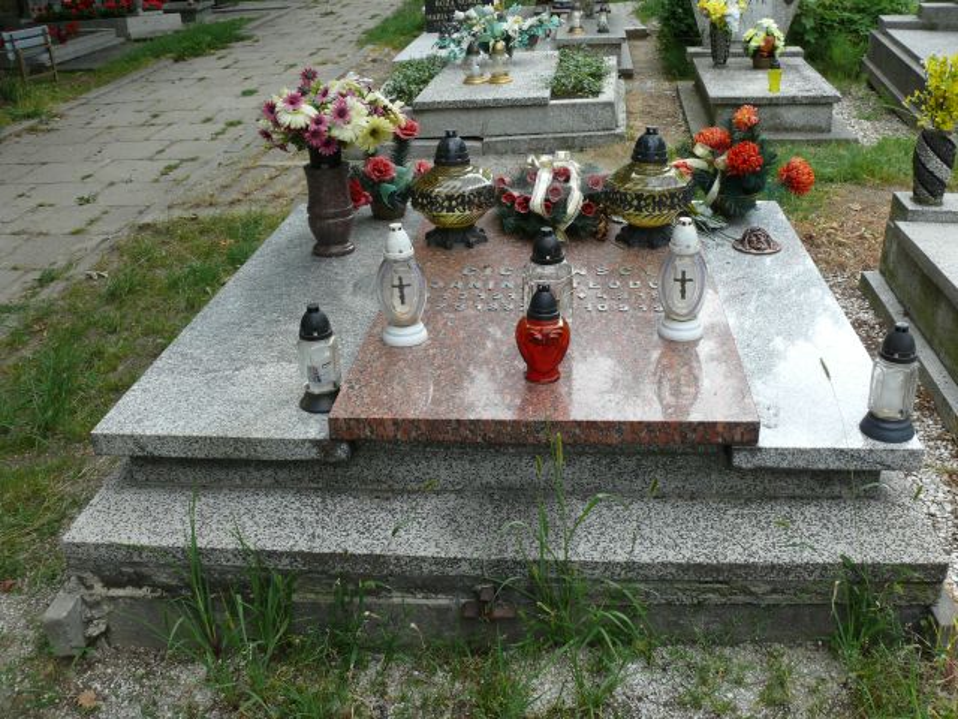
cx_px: 479
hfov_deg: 52.6
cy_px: 360
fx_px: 969
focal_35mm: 35
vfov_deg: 40.7
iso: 100
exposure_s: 1/125
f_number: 4
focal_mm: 7.4
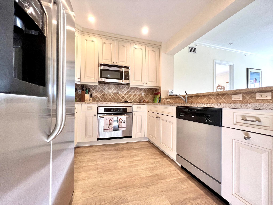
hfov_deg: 106.2
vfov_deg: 89.9
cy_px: 102
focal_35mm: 13
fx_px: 103
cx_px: 136
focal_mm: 1.57
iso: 250
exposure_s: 1/120
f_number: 1.8
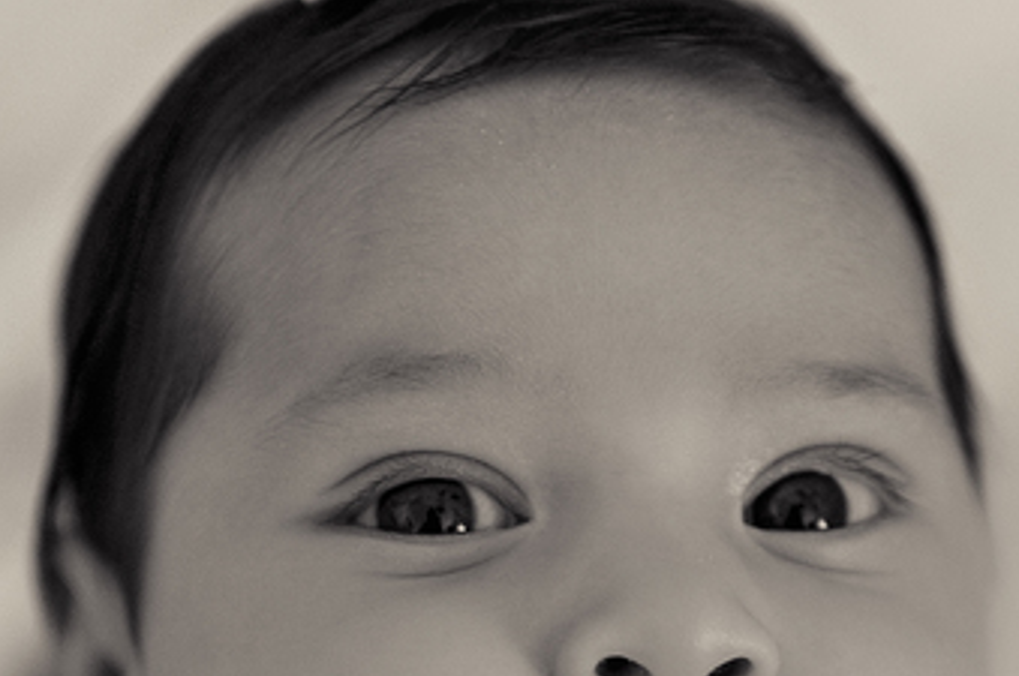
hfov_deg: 16.5
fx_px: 3505
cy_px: 862
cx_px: 601
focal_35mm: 124
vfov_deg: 10.8
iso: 640
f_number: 2
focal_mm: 35
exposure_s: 1/125
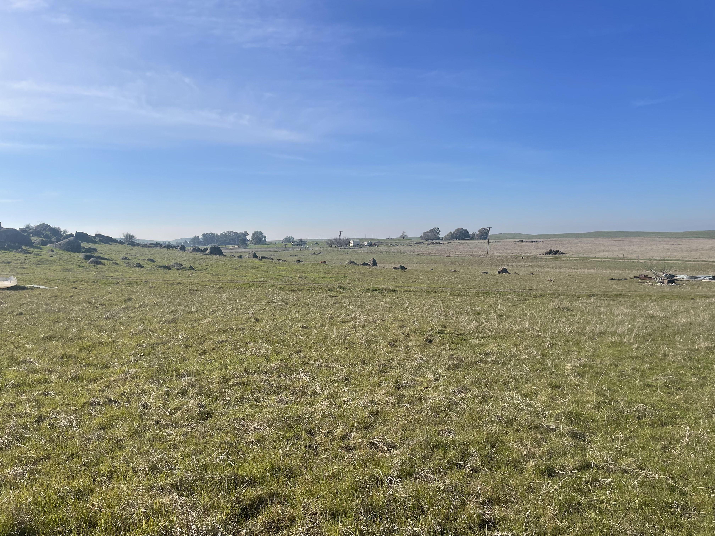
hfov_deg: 67.3
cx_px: 358
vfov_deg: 53.1
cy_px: 268
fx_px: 537
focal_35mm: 26
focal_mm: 4.2
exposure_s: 1/5291
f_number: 1.6
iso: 32
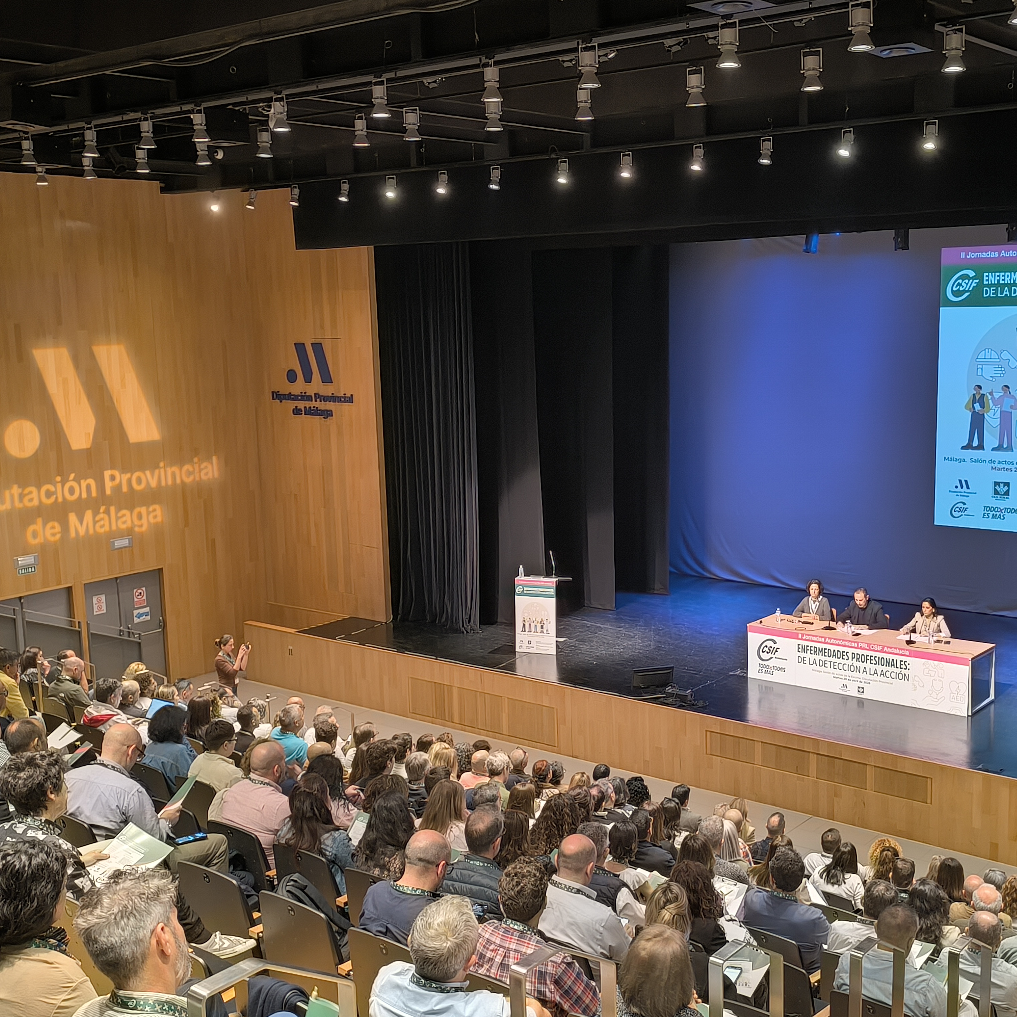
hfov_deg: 42.8
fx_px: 1296
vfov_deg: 42.8
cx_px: 573
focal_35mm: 39
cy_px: 508
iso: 1600
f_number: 1.65
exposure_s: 1/33.3
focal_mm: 6.14
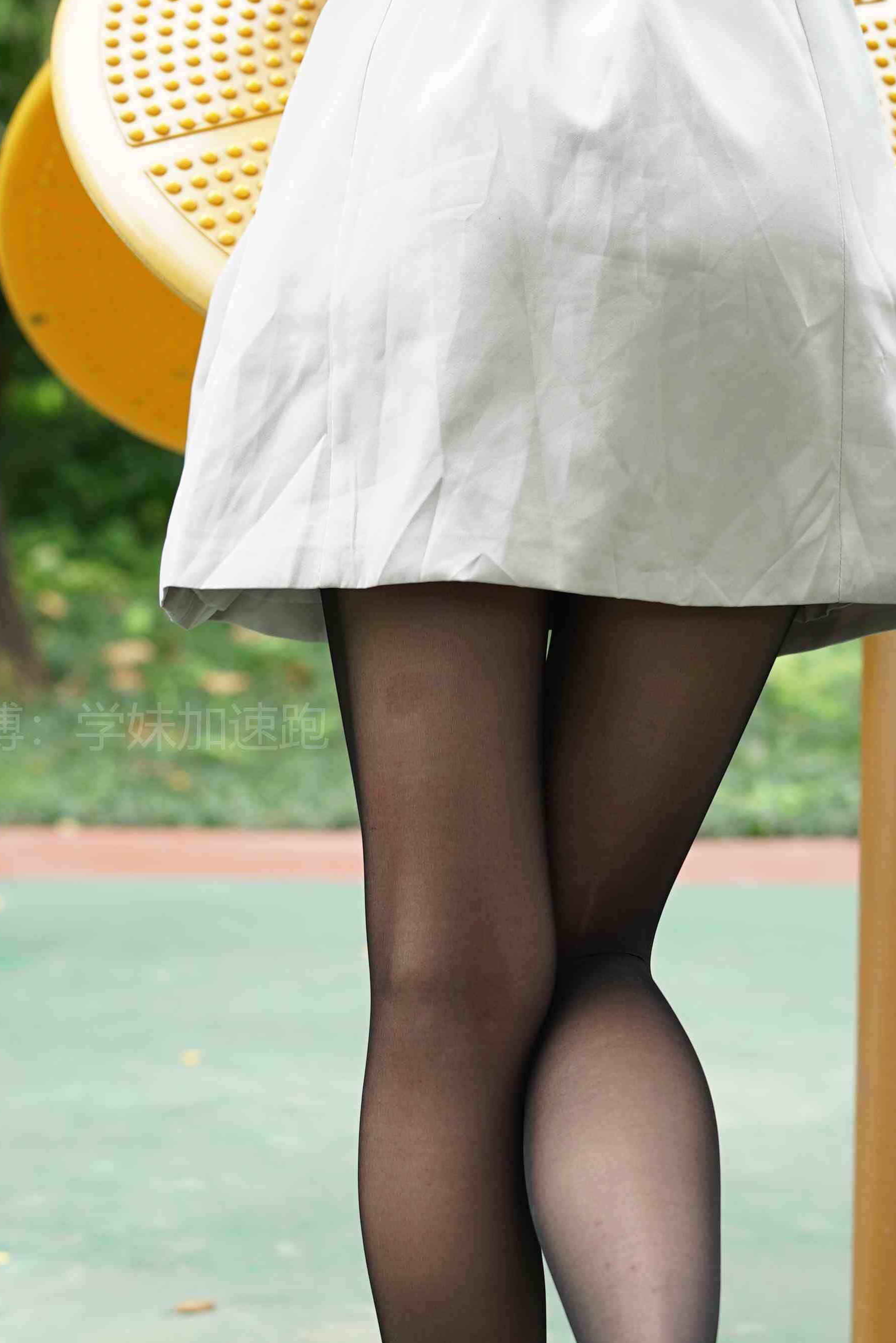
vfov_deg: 25.5
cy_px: 937
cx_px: 558
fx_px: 2946
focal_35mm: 79
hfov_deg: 17.3
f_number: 3.2
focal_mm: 50
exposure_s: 1/160
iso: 100
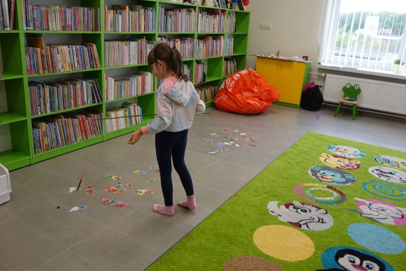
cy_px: 136
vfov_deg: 41.1
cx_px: 203
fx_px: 361
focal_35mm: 32
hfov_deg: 58.7
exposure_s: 1/50
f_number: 2.8
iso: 125
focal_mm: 11.56
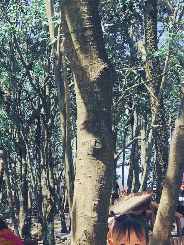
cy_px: 264
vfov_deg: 27.5
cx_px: 138
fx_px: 460
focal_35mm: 65
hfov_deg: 22.4
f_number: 2.2
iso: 25
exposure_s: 1/475
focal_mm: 4.15
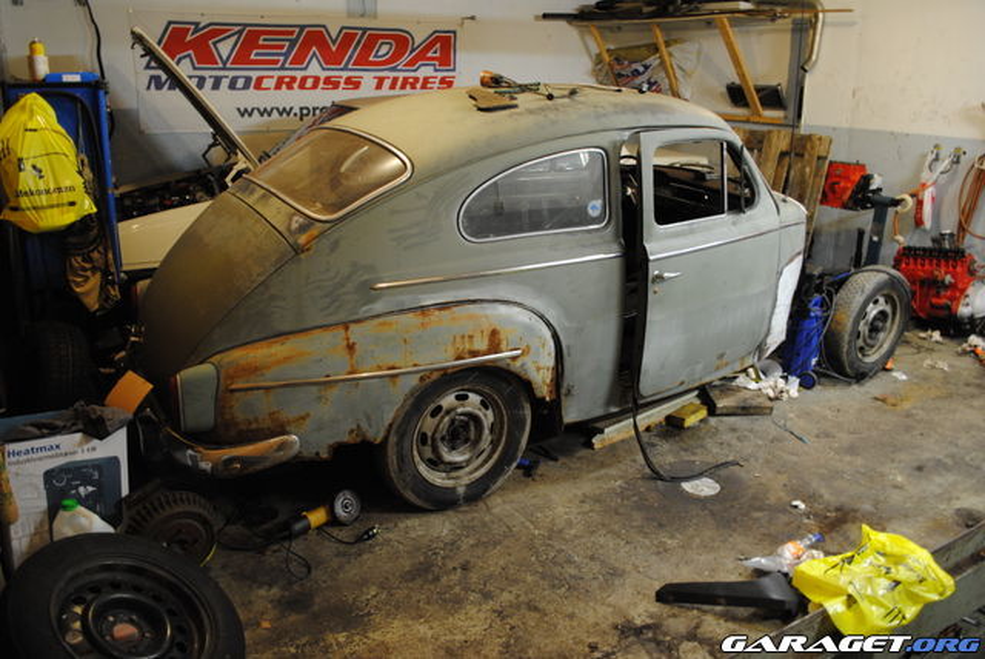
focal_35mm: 27
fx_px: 739
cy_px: 330
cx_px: 492
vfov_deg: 48.0
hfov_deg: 67.3
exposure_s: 1/4
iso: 400
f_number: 3.5
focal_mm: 18
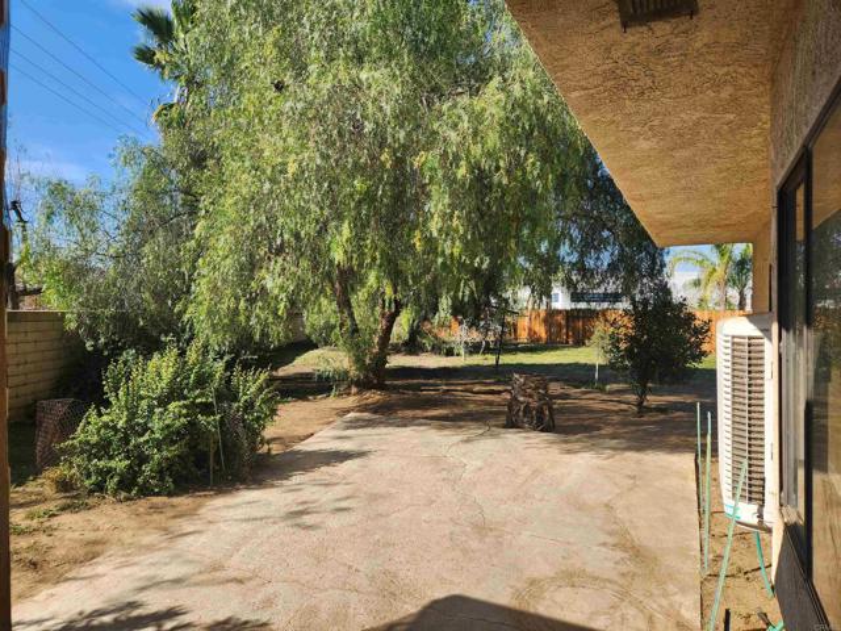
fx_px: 559
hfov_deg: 73.9
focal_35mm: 23
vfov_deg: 58.9
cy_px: 316
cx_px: 420
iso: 20
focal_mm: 5.4
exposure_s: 1/922
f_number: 1.8
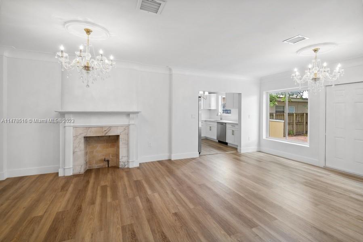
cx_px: 182
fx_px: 161
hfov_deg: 96.7
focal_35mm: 16
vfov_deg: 73.8
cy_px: 121
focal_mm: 16
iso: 200
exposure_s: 1/6
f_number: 9
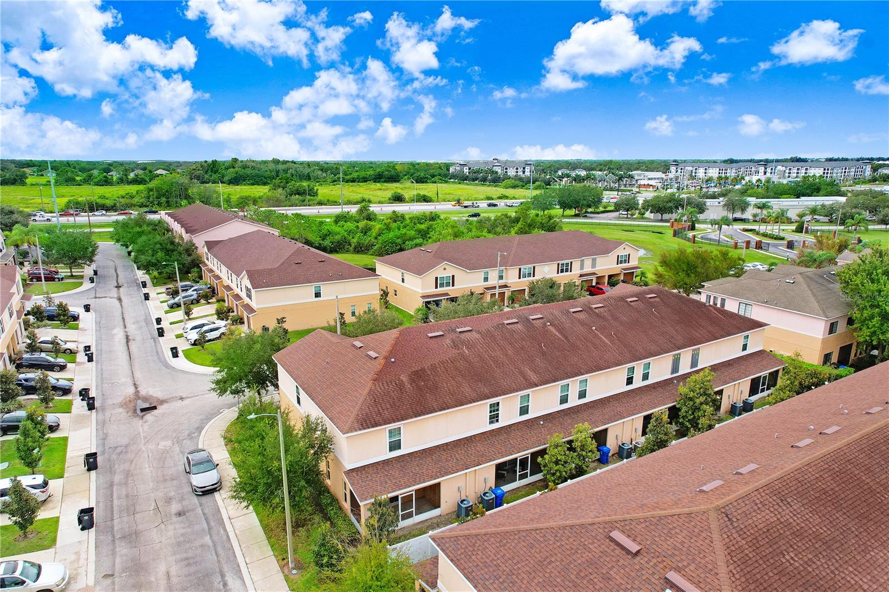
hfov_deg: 78.6
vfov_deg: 57.2
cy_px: 296
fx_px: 543
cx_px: 444
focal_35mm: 22
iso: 200
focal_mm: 8.38
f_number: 2.8
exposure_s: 1/2000
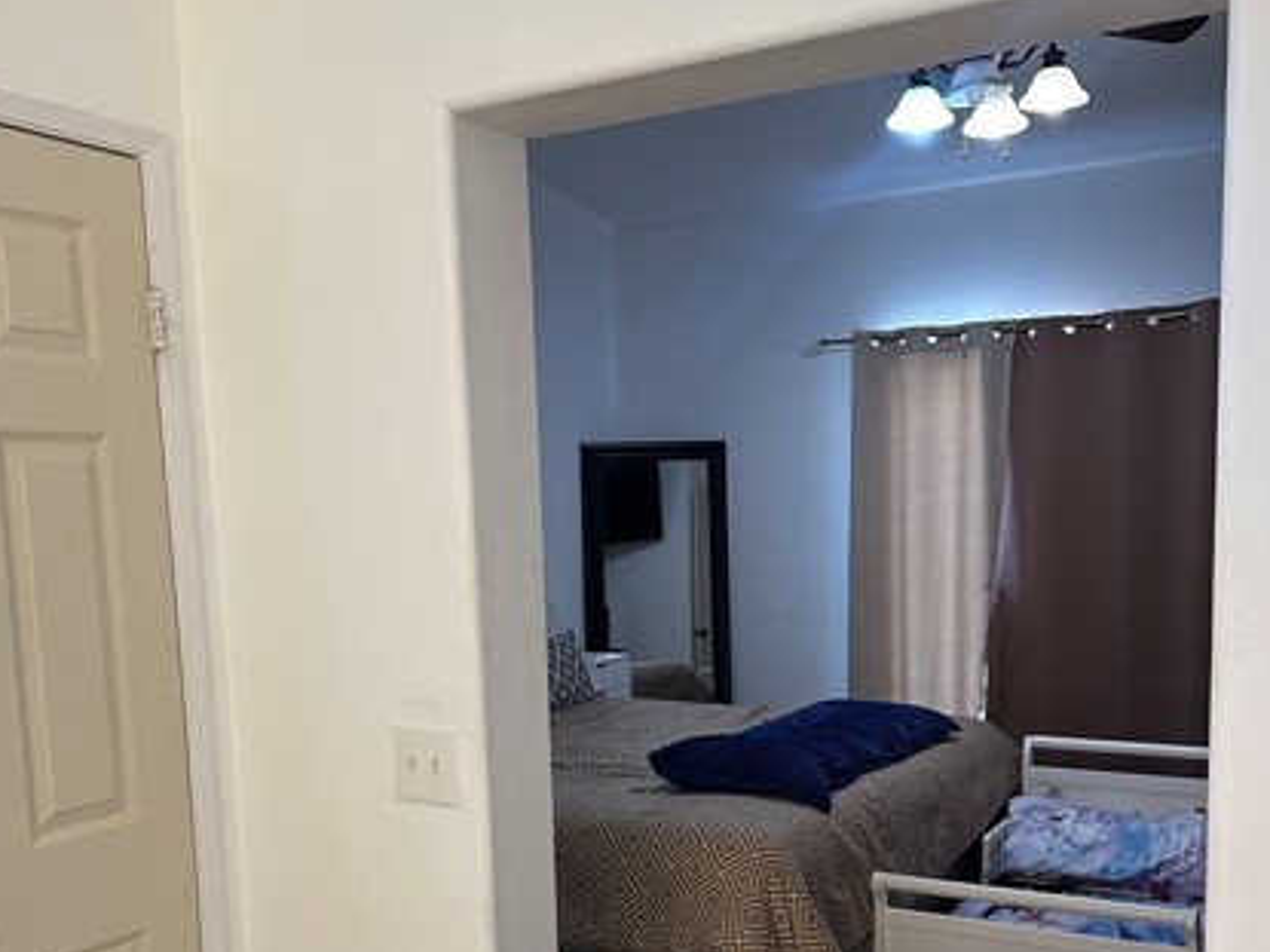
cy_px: 701
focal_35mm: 37
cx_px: 646
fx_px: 1357
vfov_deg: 37.8
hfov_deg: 50.1
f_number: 1.78
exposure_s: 1/120
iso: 200
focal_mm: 6.86
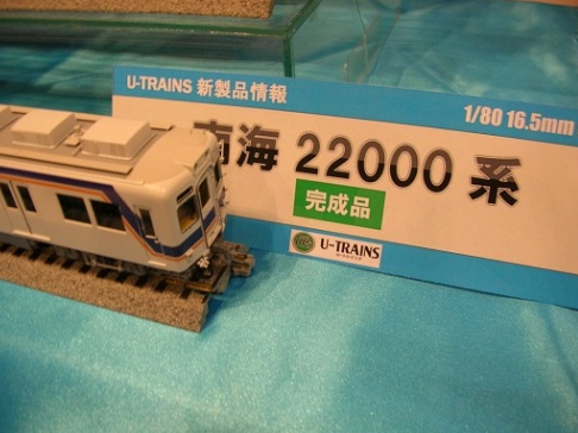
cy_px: 218
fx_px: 601
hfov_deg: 51.4
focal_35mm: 36
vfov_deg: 39.6
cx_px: 284
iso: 50
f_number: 2.8
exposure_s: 1/16.5
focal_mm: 5.8
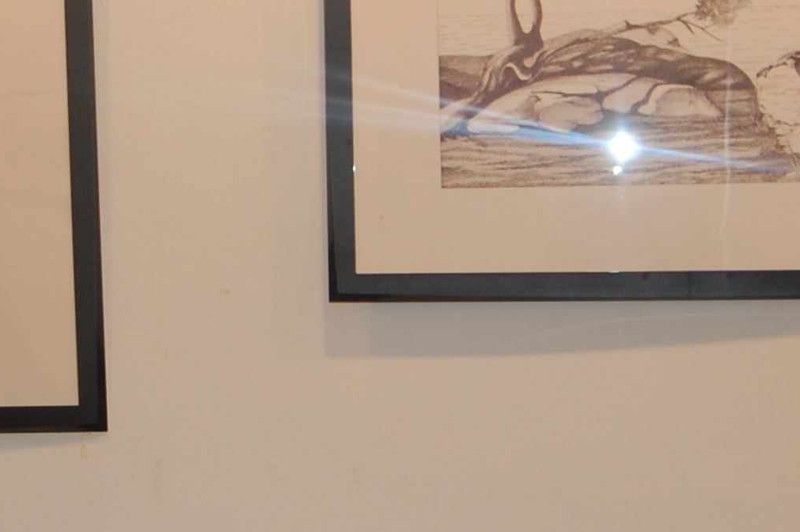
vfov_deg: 11.7
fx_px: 2575
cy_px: 94
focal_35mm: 116
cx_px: -21
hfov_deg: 17.2
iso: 400
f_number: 4
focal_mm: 26
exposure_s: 1/60
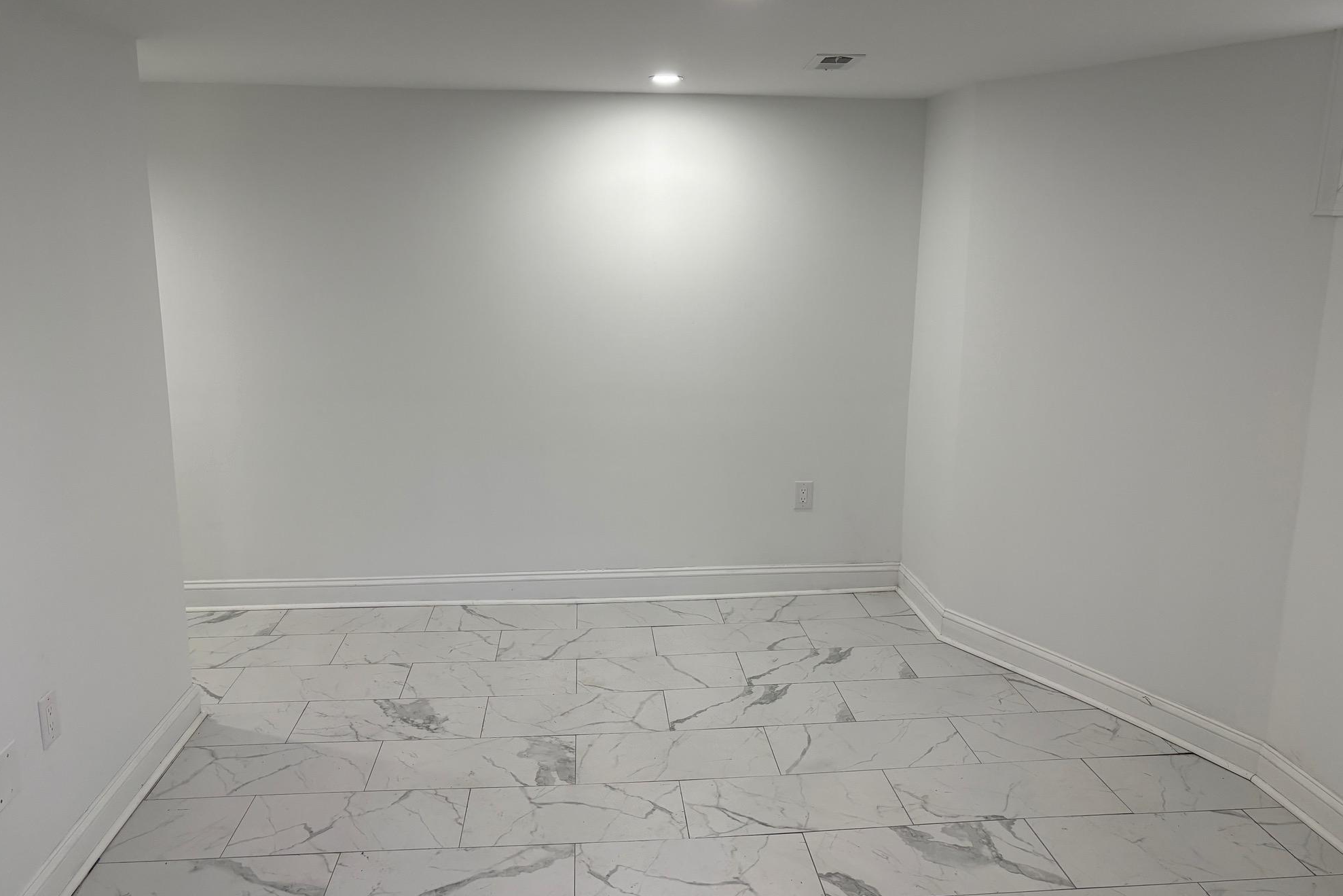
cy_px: 445
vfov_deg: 46.4
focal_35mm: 28
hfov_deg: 65.5
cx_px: 648
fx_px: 1045
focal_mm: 5.96
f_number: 1.6
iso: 100
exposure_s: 1/120
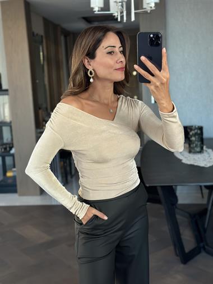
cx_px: 106
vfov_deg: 39.6
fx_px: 393
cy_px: 142
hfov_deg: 30.3
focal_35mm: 48
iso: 320
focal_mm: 6.86
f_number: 1.78
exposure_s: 1/55
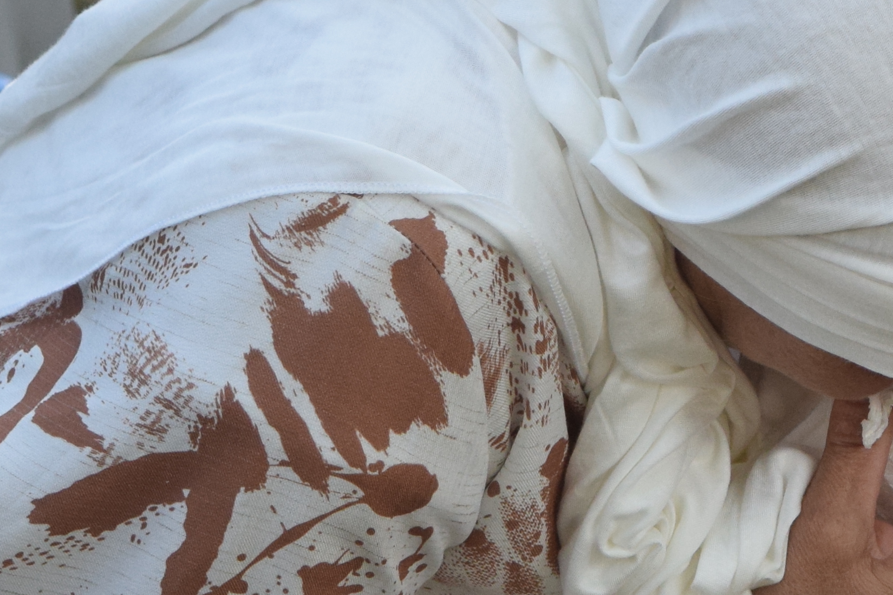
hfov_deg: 7.7
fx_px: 6498
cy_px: 585
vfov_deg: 5.2
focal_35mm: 262
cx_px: 1468
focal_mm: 48
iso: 800
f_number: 5.3
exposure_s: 1/500
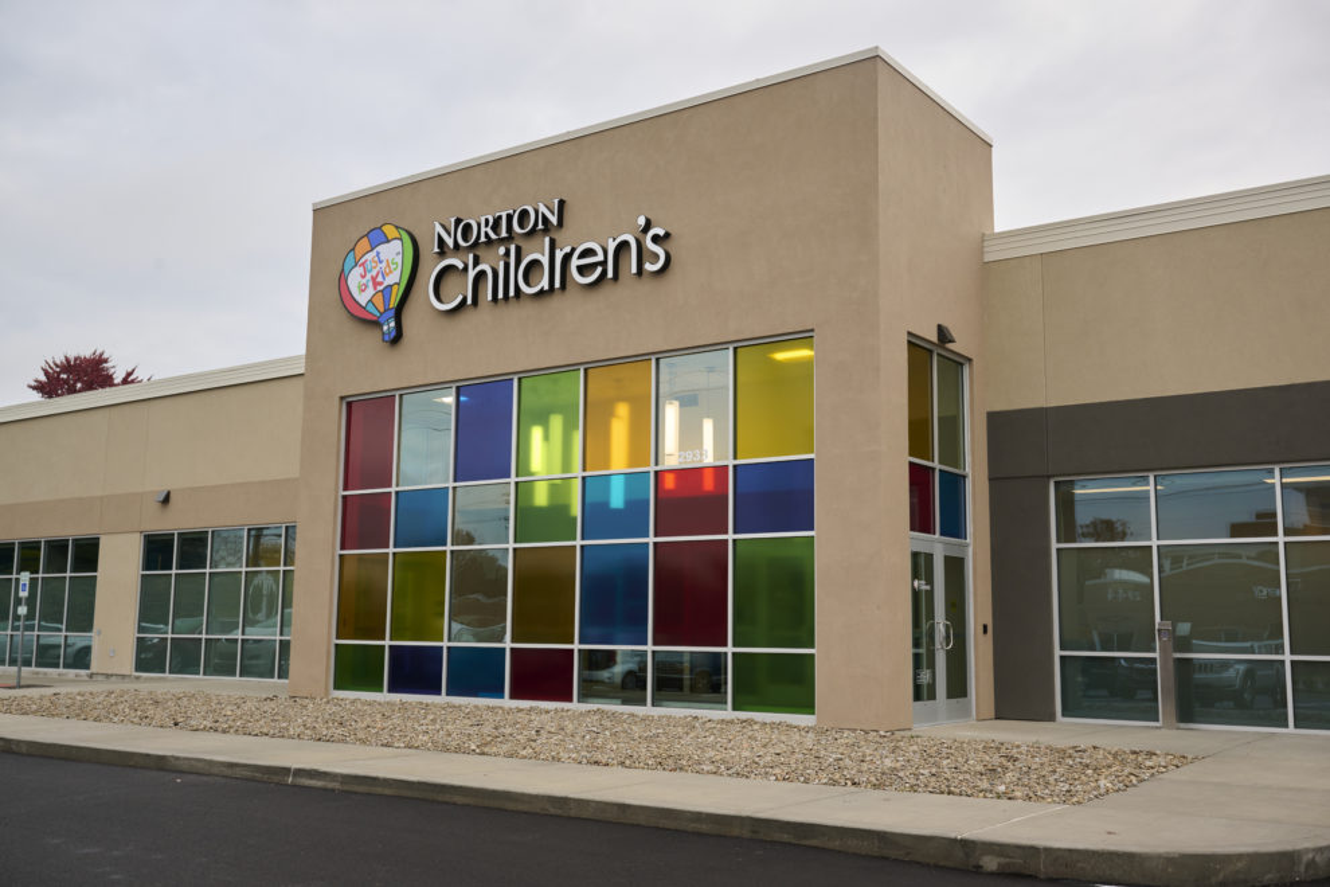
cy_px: 444
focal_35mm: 35
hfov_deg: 54.4
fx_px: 1293
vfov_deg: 37.9
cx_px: 665
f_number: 8
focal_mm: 35
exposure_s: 1/100
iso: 400
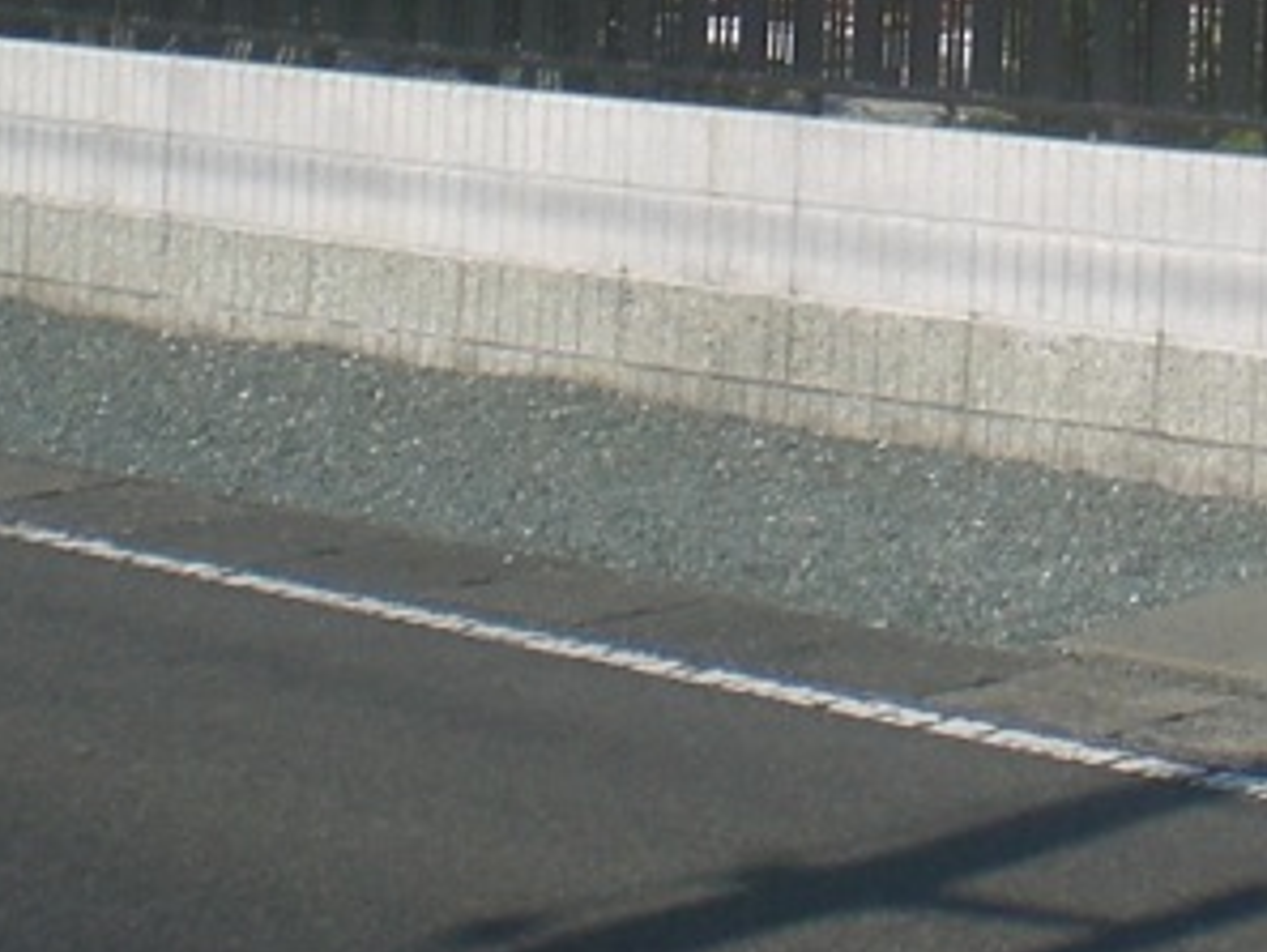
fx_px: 4687
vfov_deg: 11.0
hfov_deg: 15.0
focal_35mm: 128
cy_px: -606
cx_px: 1429
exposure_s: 1/500
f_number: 4.4
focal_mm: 6.3
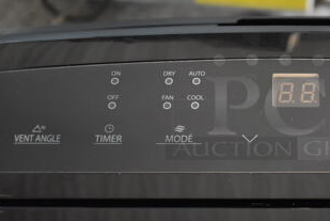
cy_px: 104
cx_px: 285
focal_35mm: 77
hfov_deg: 25.6
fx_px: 707
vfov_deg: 17.8
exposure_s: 1/40
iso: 2500
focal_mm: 26
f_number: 4
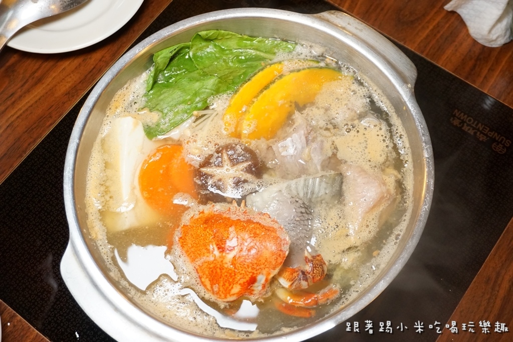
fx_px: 620
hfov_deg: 45.0
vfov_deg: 30.9
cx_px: 256
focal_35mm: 44
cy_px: 171
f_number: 4.5
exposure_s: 1/60
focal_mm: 29
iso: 2000
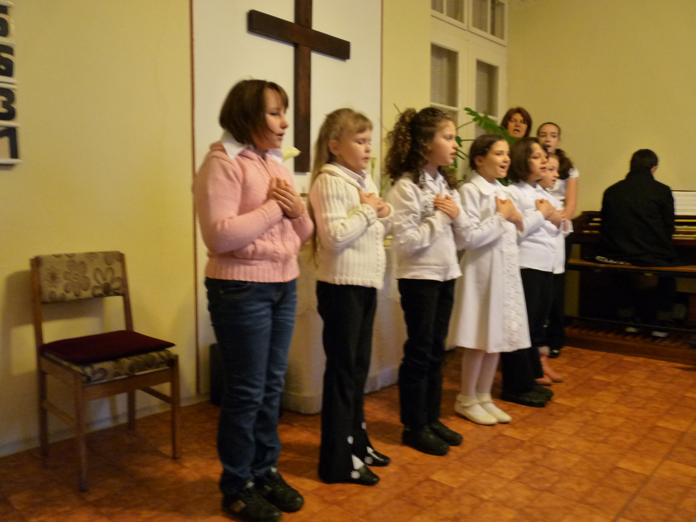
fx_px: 543
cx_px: 348
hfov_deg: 65.3
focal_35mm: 27
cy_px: 261
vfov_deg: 51.4
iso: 400
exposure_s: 1/15
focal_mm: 4.8
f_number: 2.8
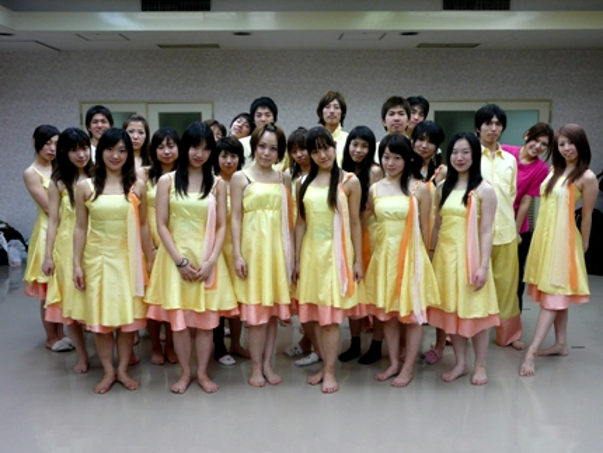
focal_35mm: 38
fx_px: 662
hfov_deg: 49.0
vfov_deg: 37.8
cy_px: 226
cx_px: 302
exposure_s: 1/30
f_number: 3.8
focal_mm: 6.2
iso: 160
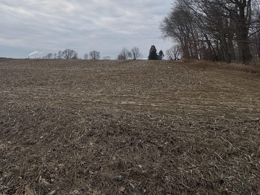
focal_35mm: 24
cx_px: 77
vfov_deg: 51.8
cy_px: 29
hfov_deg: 68.6
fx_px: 180
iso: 40
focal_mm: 2.22
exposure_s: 1/171
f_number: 2.2
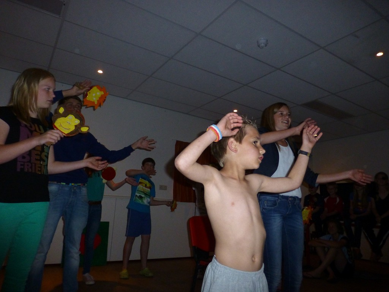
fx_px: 270
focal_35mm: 24
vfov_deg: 56.8
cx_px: 194
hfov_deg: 71.6
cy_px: 146
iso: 400
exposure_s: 1/60
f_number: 3.3
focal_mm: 4.3
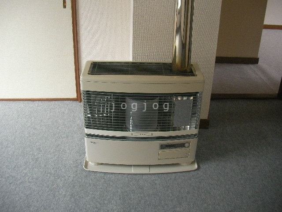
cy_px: 106
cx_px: 141
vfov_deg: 37.7
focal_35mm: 38
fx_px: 310
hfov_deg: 49.0
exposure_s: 1/30.1
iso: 199
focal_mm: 6.3
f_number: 3.5
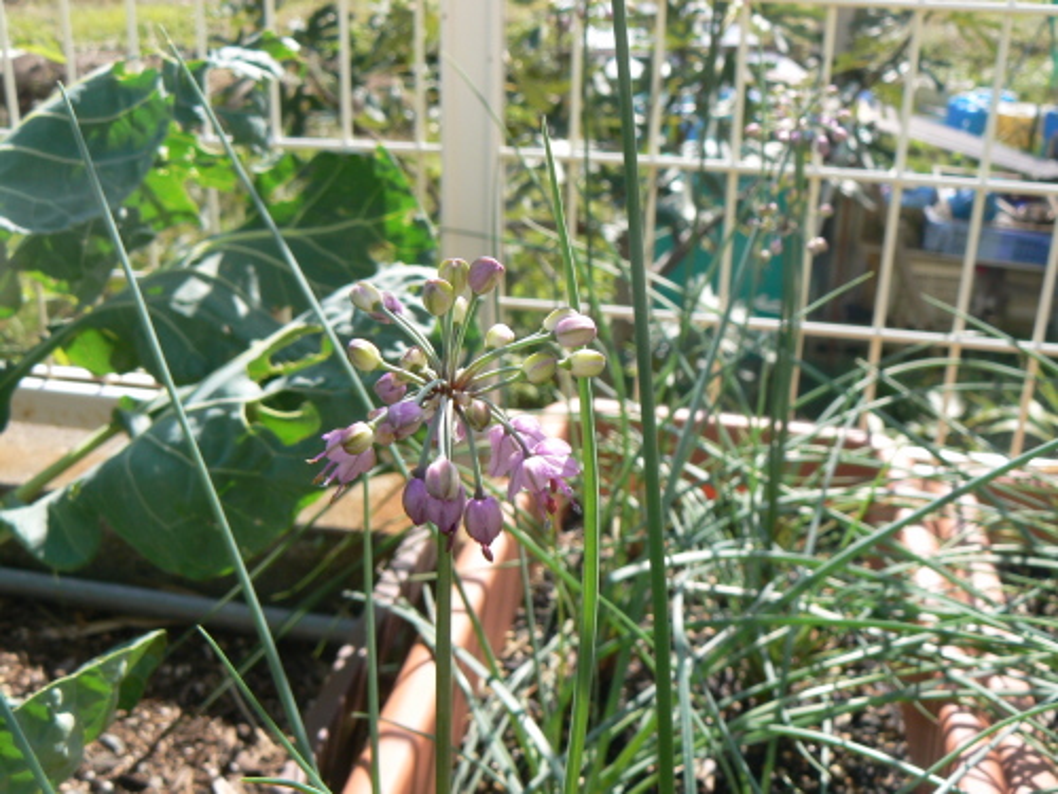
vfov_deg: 39.7
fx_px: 1100
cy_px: 397
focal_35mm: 36
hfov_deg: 51.4
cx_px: 529
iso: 80
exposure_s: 1/250
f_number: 5.6
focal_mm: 6
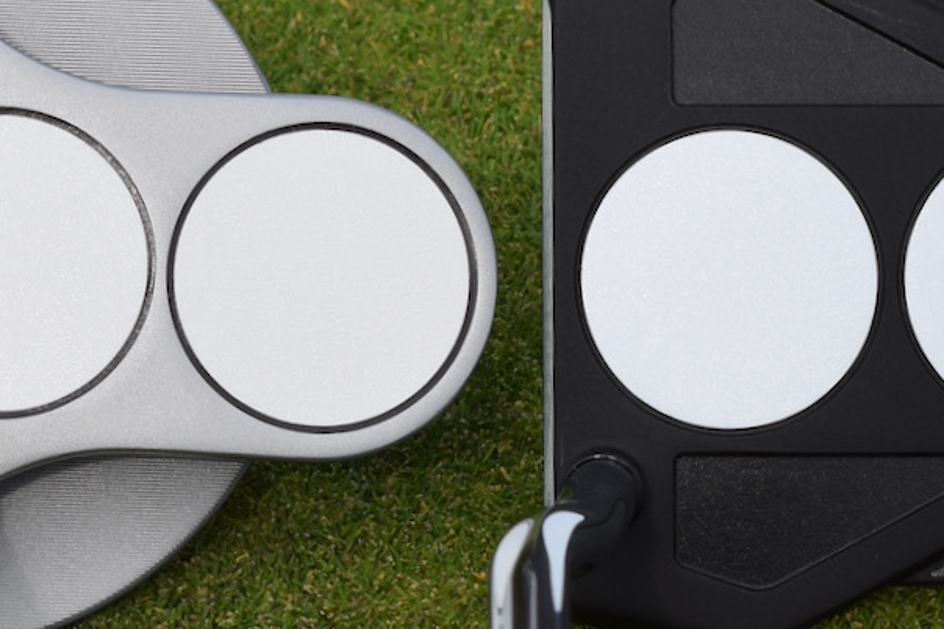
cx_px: 517
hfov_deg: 12.5
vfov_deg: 8.4
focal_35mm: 164
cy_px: 280
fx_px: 4298
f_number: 10
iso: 200
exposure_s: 1/400
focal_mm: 55
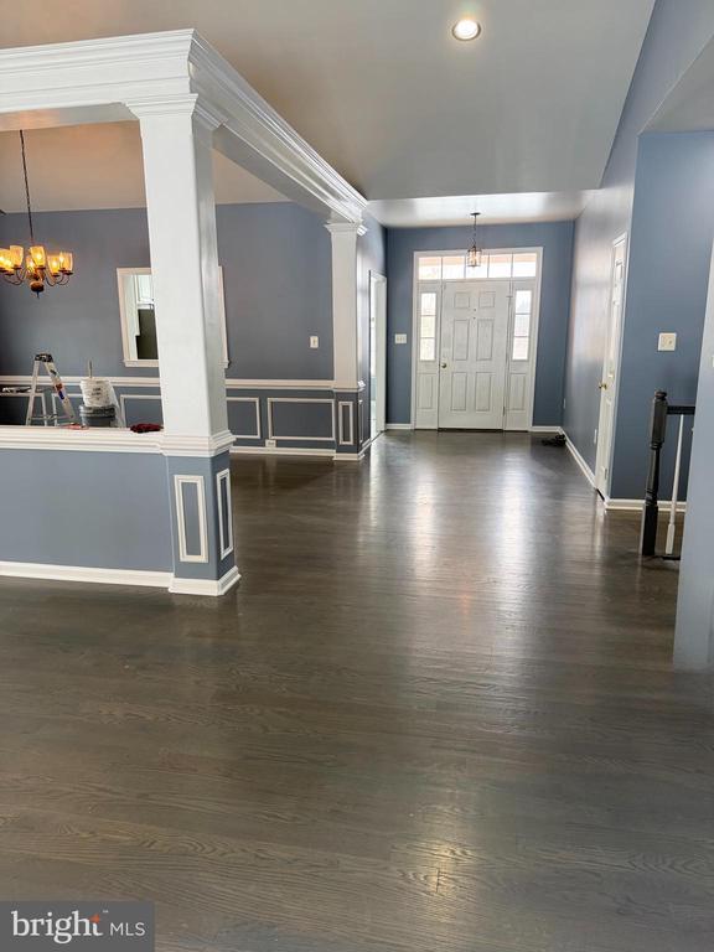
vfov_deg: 71.6
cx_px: 357
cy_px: 476
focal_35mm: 24
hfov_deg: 56.8
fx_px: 660
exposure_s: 1/60
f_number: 1.78
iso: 320
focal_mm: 6.76
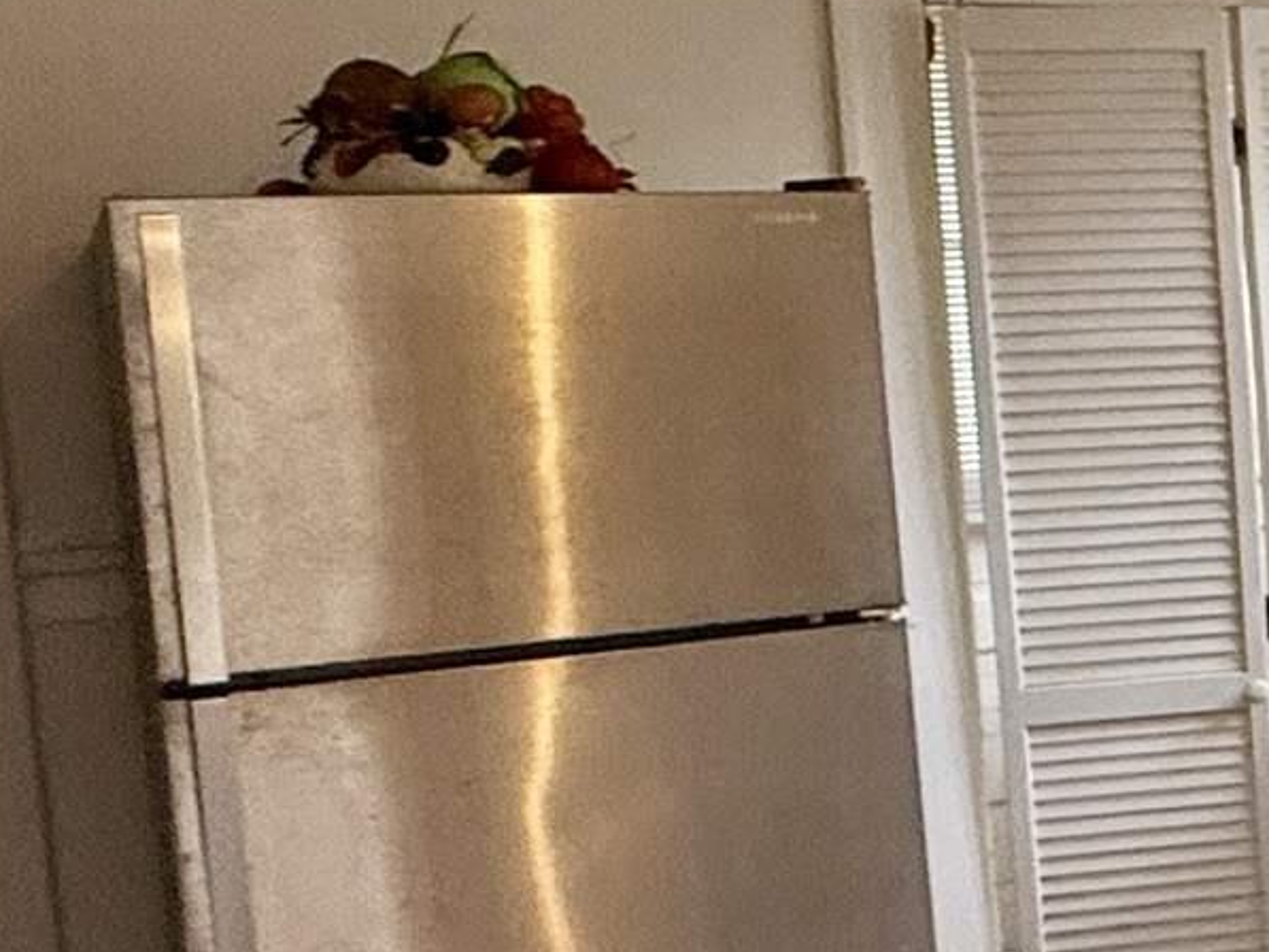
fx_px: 2640
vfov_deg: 20.4
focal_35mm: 72
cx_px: 2391
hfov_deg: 19.1
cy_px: 482
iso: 320
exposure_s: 1/120
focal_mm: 2.22
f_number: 2.2
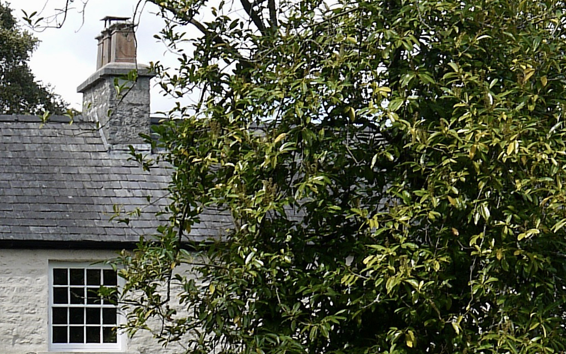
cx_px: 436
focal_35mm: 194
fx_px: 2992
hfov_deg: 10.8
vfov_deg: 6.8
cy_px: 187
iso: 100
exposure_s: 1/250
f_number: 6.3
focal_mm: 23
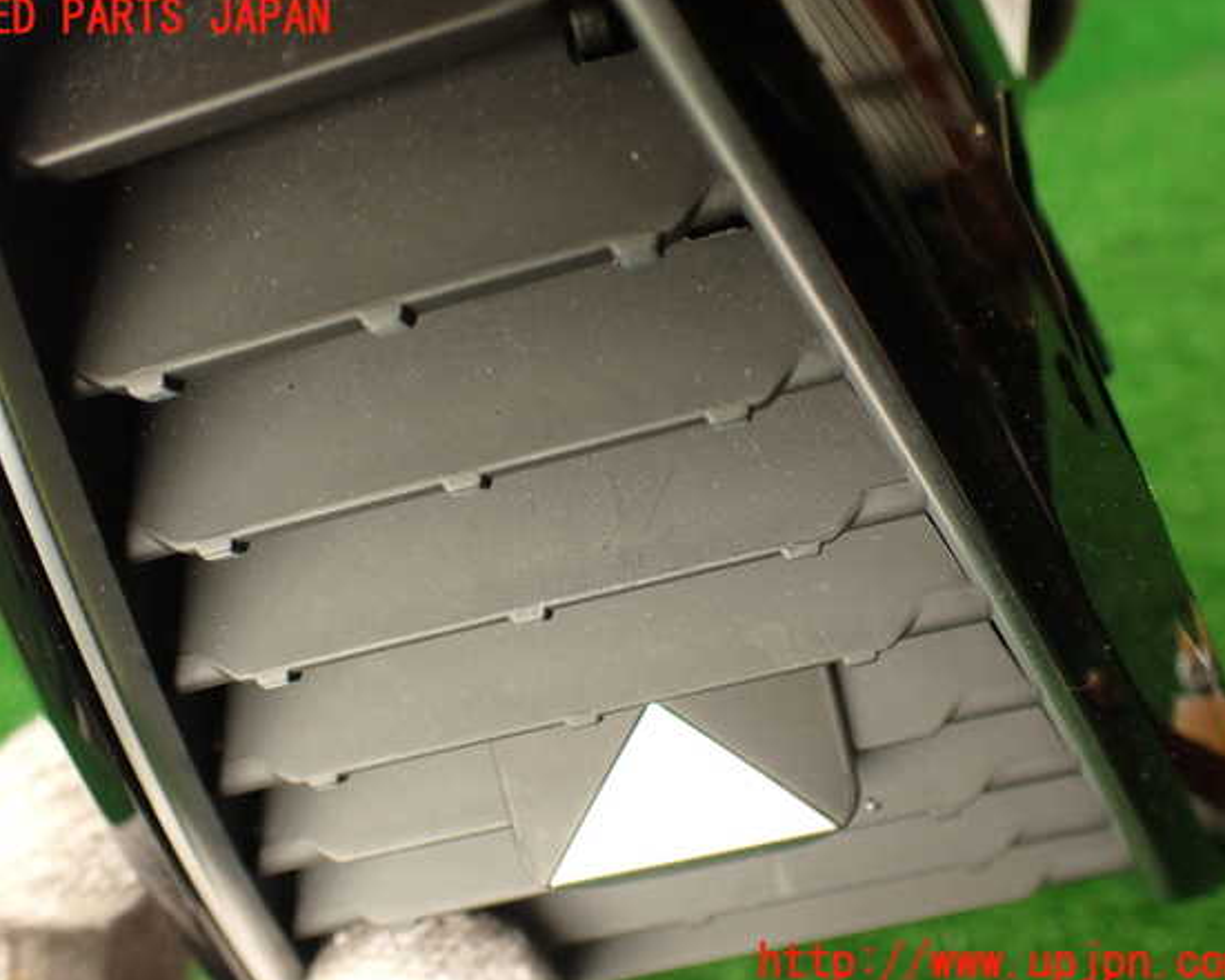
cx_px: 594
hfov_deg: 52.8
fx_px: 1233
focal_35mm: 34
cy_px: 491
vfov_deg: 43.4
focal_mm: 5.79
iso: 160
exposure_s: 1/60
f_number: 2.4
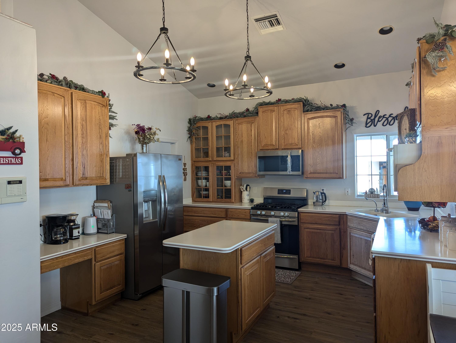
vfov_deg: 56.9
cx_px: 228
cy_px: 172
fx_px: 317
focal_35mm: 24
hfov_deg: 71.5
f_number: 1.85
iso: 32
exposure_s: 1/41.2
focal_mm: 6.81
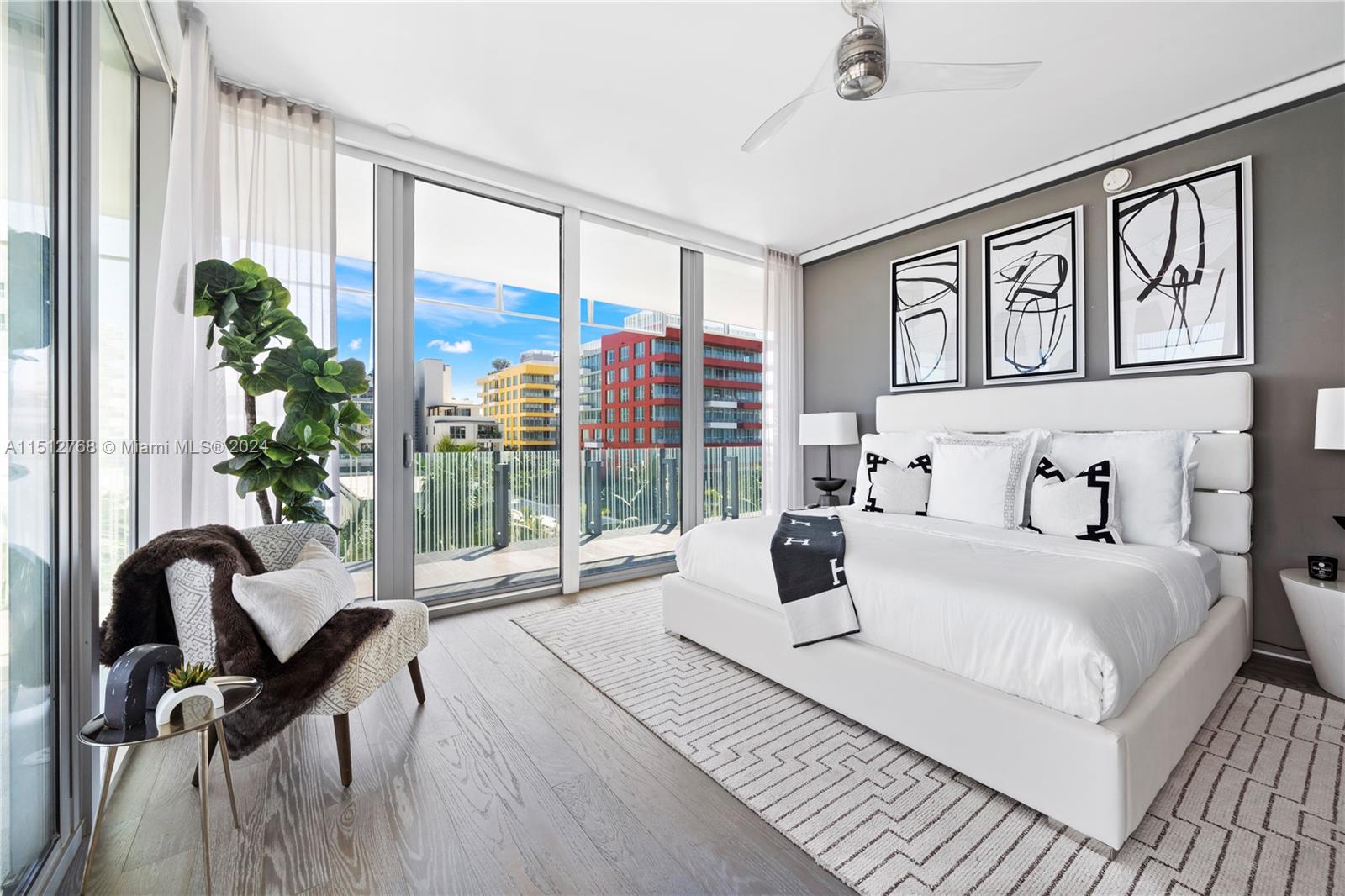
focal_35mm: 13
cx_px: 672
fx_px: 486
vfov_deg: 85.4
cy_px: 448
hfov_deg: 108.3
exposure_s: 1/15
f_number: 8
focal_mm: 13
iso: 200
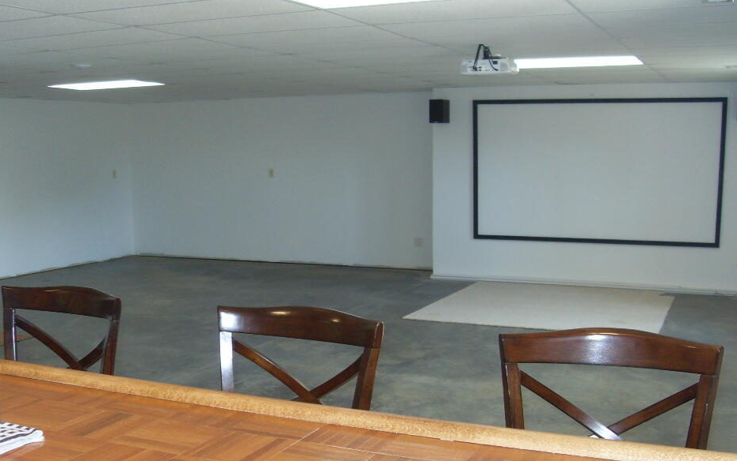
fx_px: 864
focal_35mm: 43
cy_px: 263
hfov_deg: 46.2
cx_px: 355
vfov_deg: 29.8
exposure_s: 1/45
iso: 160
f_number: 2.8
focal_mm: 6.3
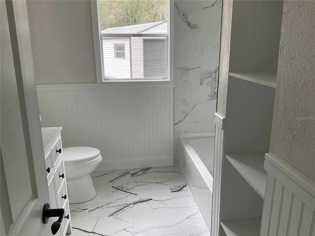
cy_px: 118
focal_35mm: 29
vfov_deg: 48.2
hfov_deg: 61.7
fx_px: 264
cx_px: 158
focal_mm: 3
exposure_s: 1/120
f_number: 1.8
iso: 50
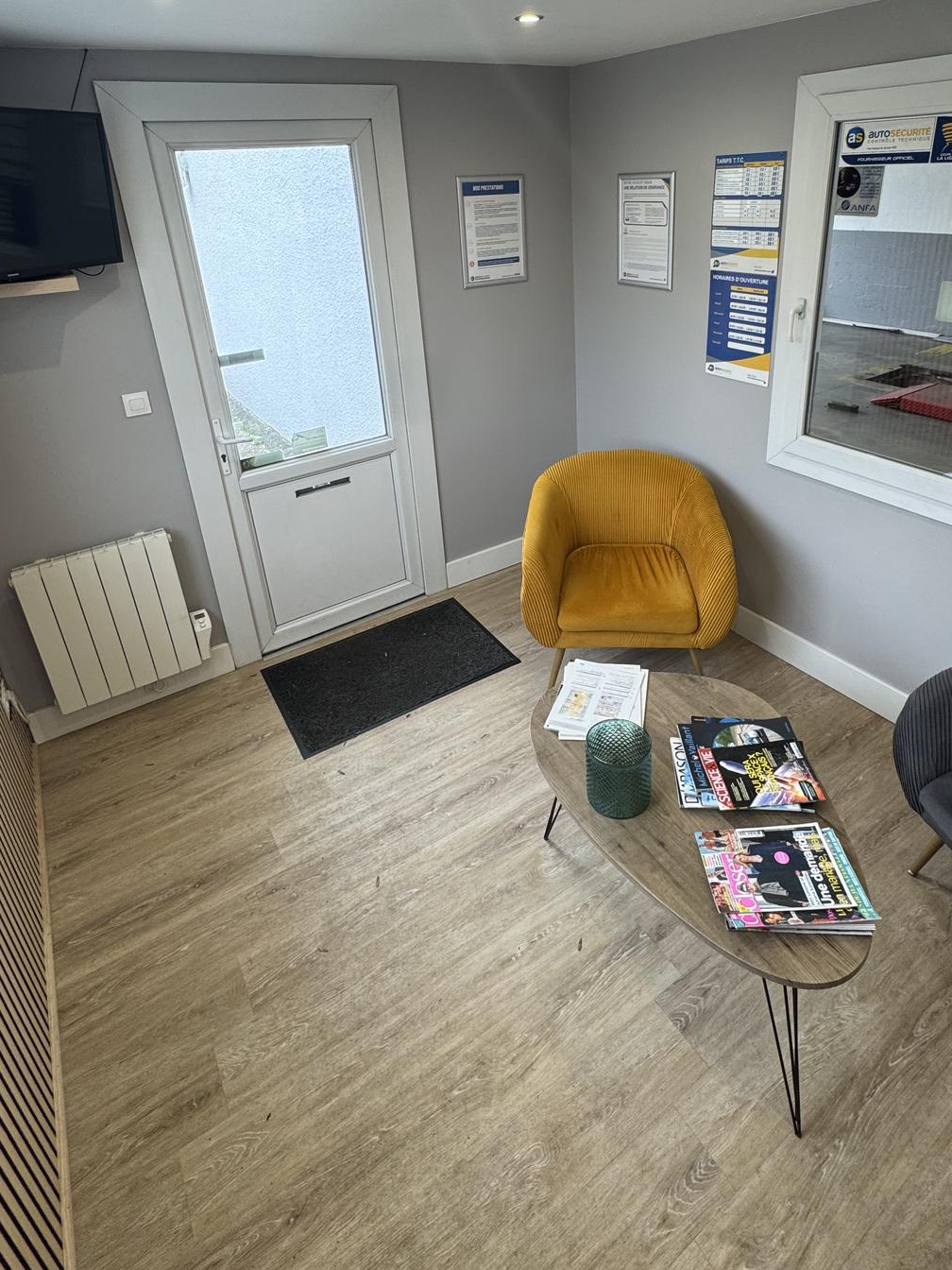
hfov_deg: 65.7
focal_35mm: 20
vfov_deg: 80.1
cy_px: 470
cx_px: 536
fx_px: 733
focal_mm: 2.22
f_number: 2.2
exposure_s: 1/100
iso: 64
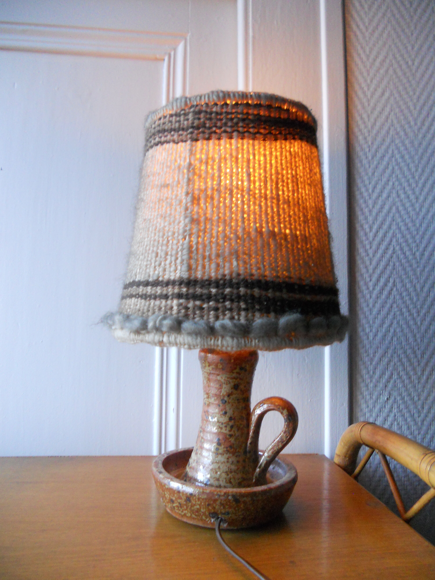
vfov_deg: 65.3
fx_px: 452
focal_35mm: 27
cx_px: 218
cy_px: 290
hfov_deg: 51.4
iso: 400
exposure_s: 1/30
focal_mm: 4.9
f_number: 3.2
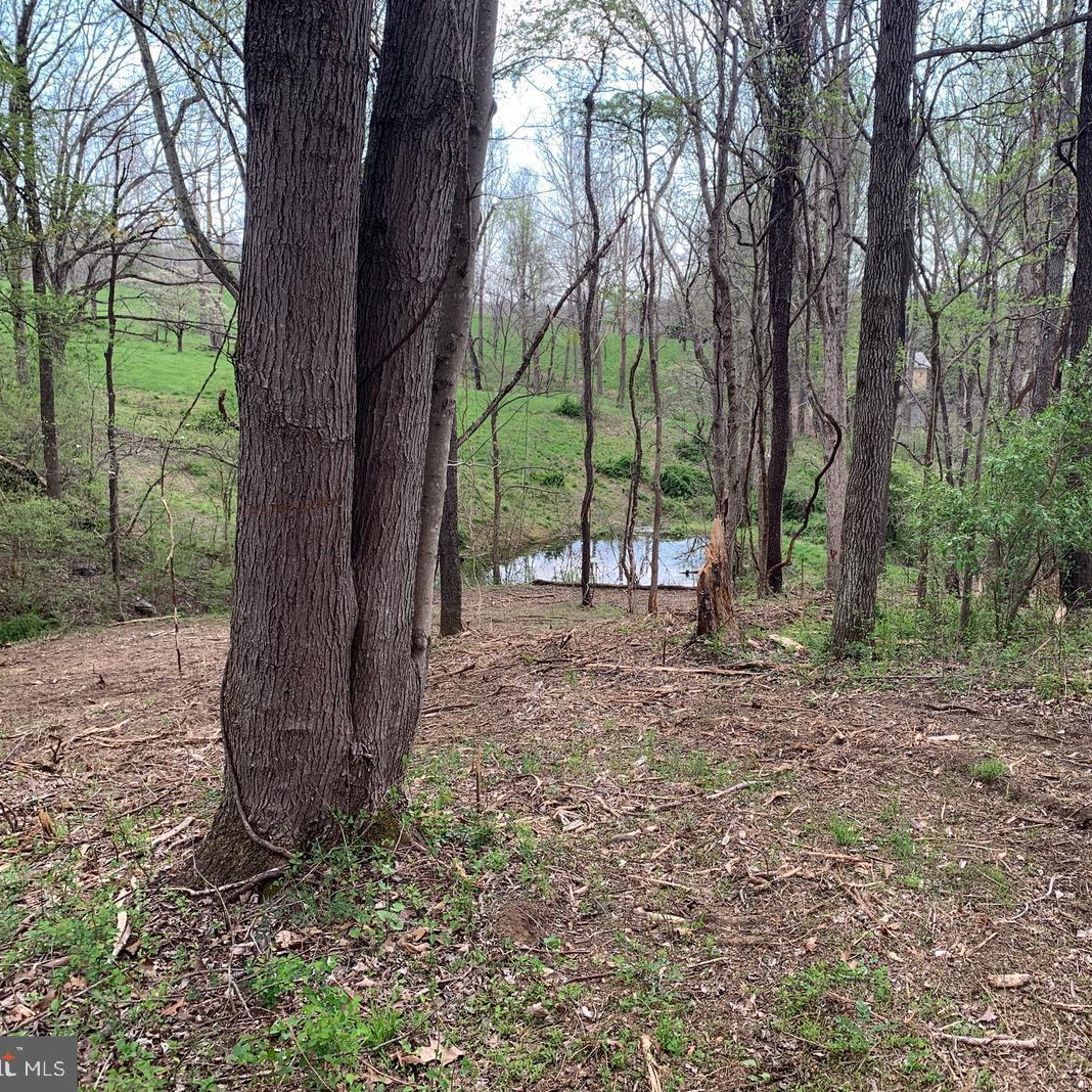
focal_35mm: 31
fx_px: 1106
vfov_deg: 52.5
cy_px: 543
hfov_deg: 52.3
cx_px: 634
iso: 40
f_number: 1.8
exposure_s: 1/122
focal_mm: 4.25
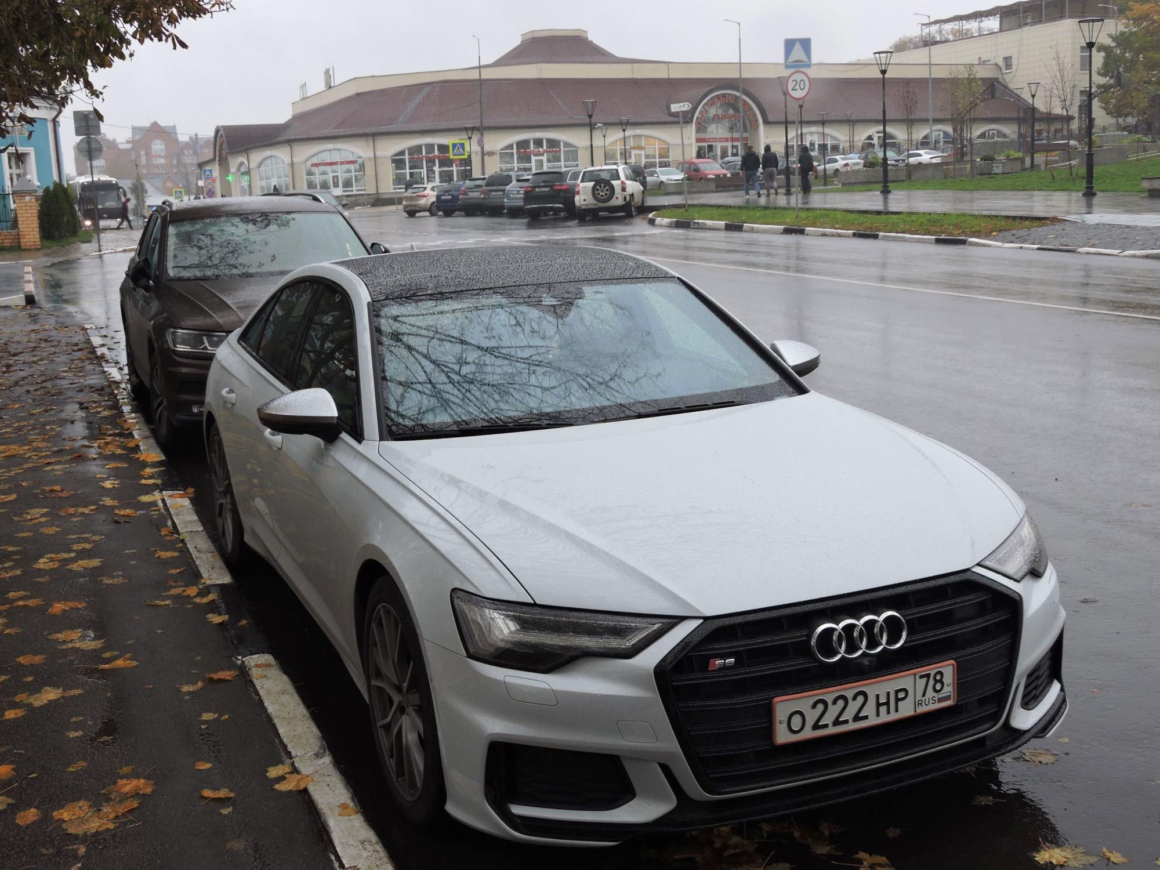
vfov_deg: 36.0
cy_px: 435
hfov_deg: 46.8
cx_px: 580
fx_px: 1340
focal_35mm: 40
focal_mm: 7.2
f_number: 3.8
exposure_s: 1/30
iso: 100
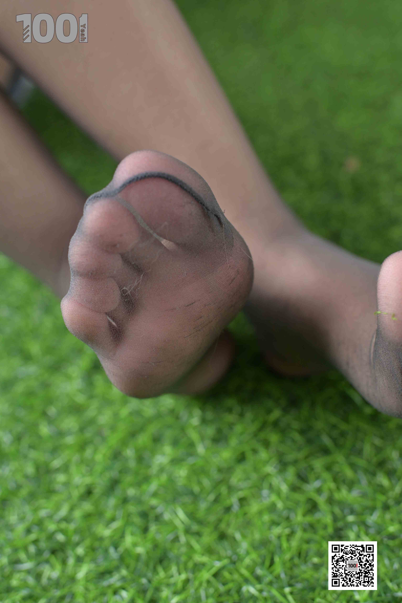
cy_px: 302
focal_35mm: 35
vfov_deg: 54.4
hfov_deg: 37.9
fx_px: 586
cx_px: 201
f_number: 3.5
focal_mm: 35
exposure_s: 1/320
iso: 320
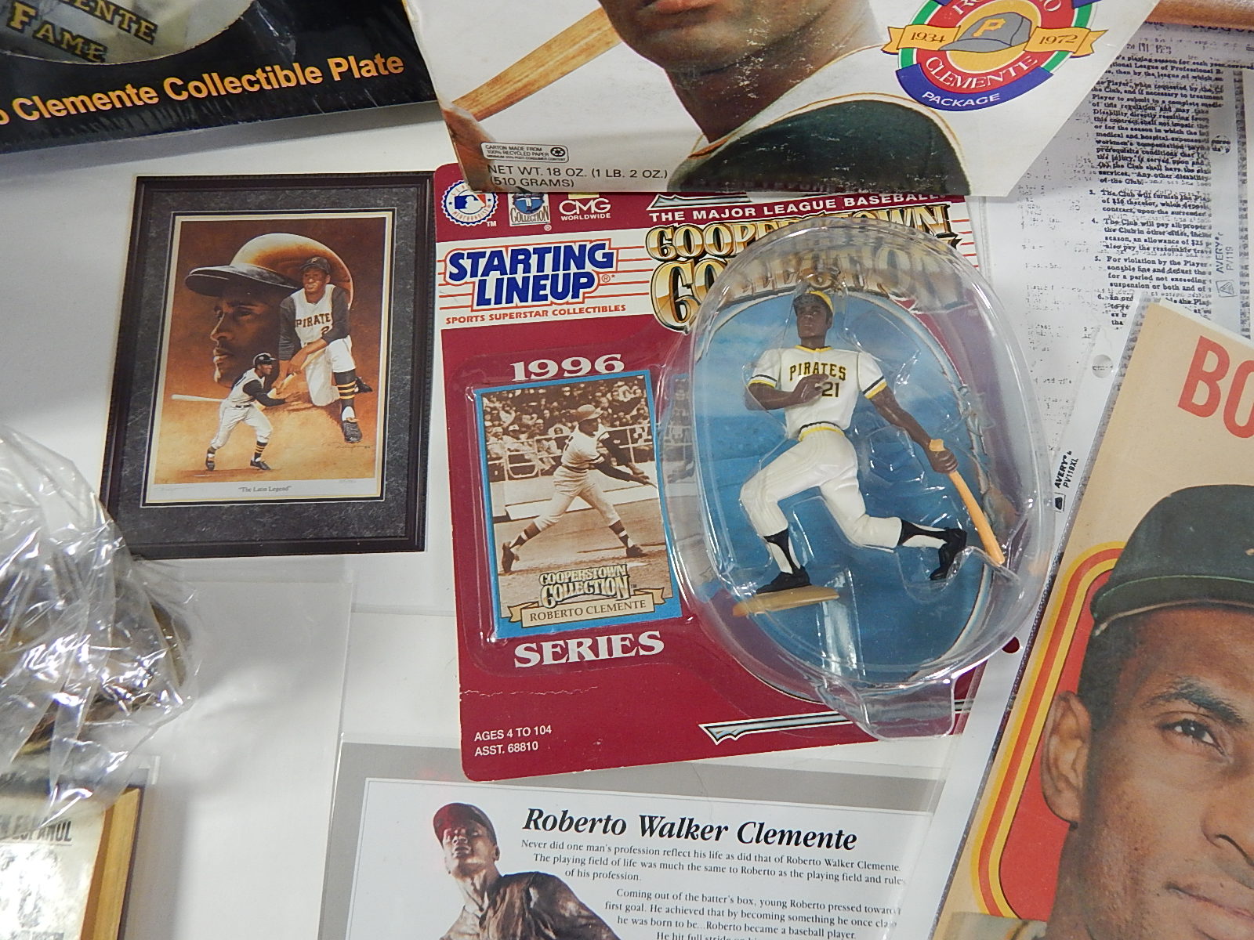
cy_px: 470
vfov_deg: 61.1
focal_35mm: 22
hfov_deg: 76.4
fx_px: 797
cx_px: 627
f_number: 3
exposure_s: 1/30
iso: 220
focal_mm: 4
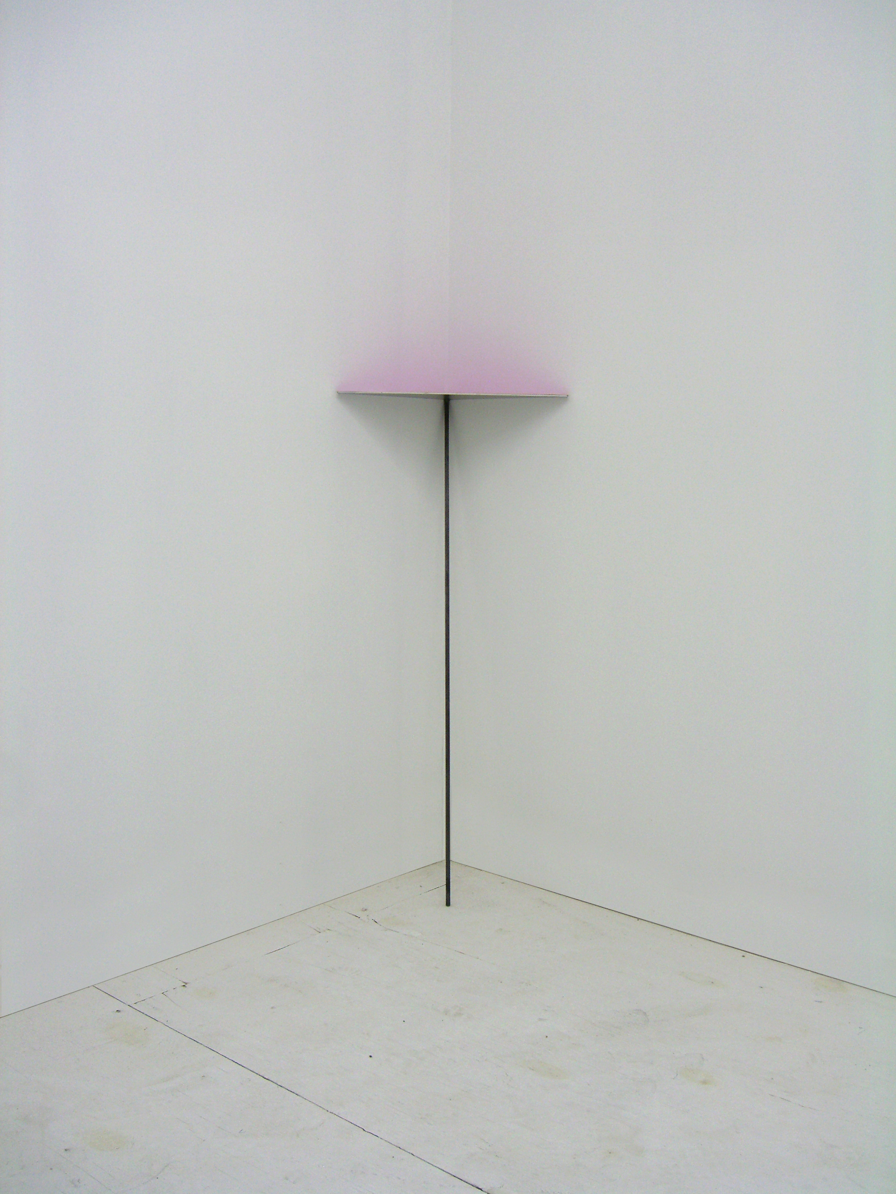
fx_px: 1311
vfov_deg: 49.0
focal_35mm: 38
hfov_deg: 37.7
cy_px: 597
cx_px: 448
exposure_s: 1/50
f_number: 2.8
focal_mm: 7.9
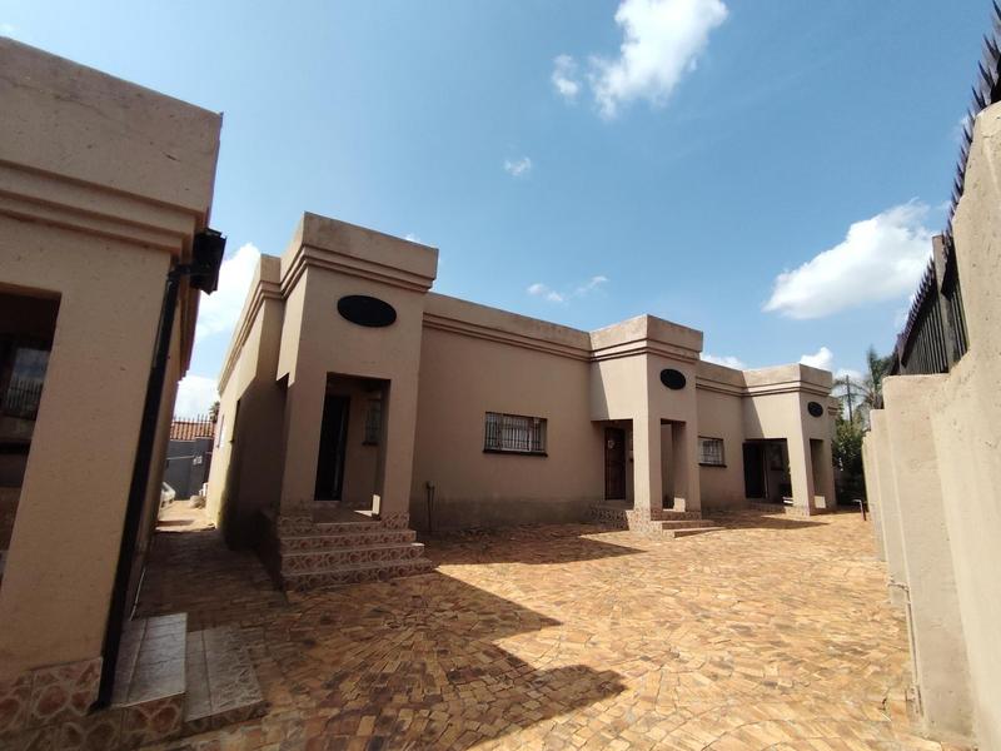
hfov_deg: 91.0
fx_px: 492
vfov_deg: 74.7
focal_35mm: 17
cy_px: 376
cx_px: 500
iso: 100
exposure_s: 1/997
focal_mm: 1.43
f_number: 2.2
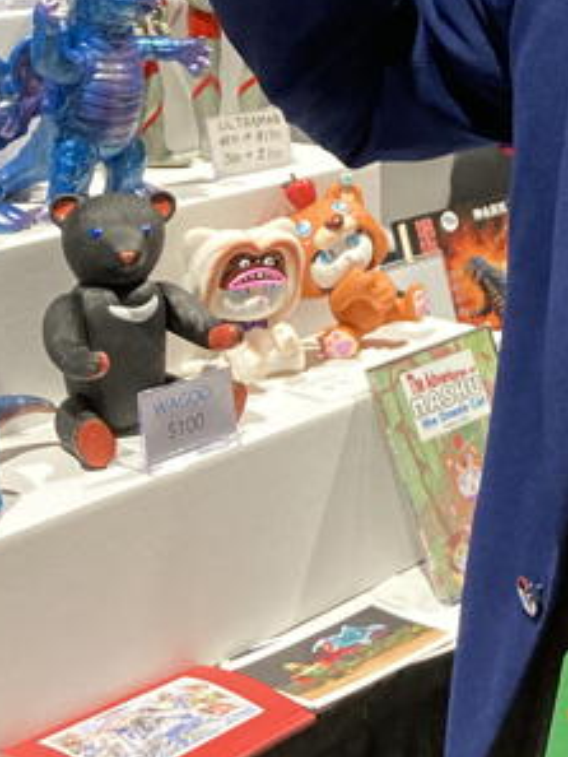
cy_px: 11
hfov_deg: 15.5
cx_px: 856
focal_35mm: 88
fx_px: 1924
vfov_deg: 21.5
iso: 400
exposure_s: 1/30
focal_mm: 3.99
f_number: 1.8
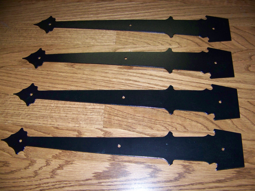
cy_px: 96
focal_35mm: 36
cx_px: 128
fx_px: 265
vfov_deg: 39.7
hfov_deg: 51.4
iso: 200
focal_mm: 5.85
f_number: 2.8
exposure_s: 1/30
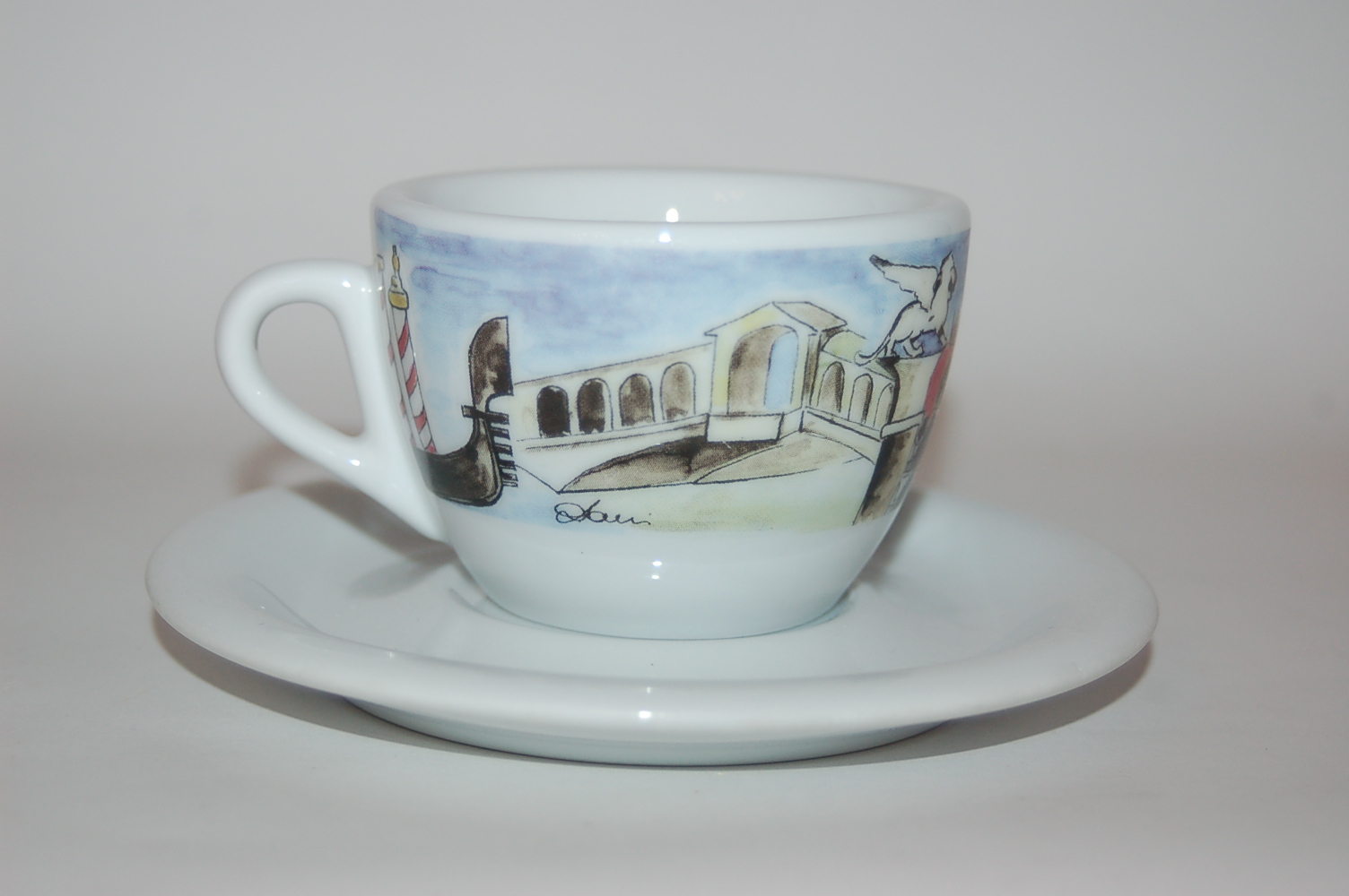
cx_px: 674
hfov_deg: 27.0
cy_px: 448
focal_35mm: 75
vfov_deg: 18.1
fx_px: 2808
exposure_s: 1/60
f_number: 4.8
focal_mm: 50
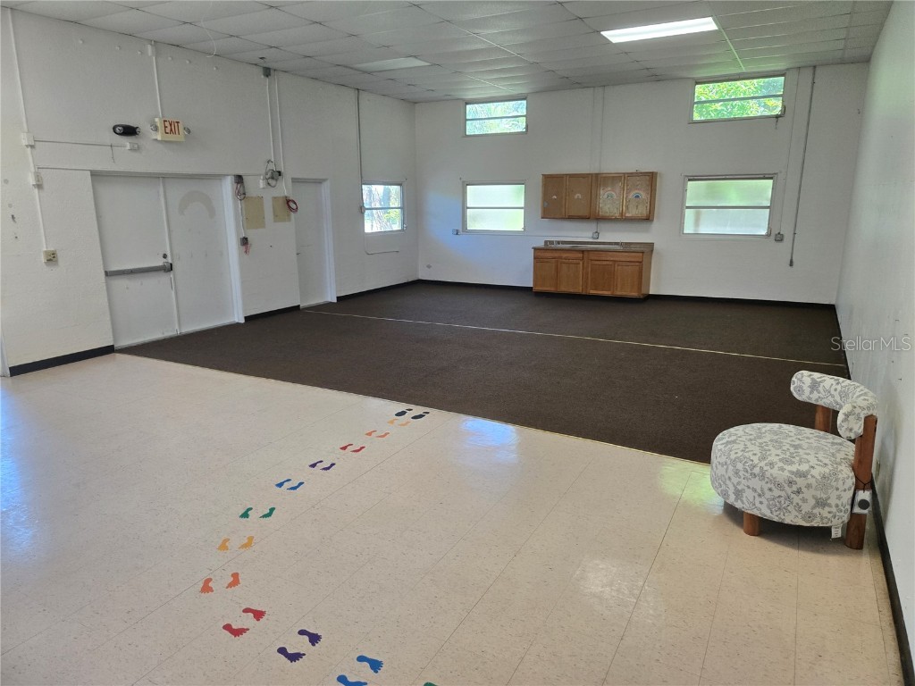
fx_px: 608
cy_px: 343
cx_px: 458
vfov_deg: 58.9
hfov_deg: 73.9
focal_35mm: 23
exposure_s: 1/120
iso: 125
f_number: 1.8
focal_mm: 5.4
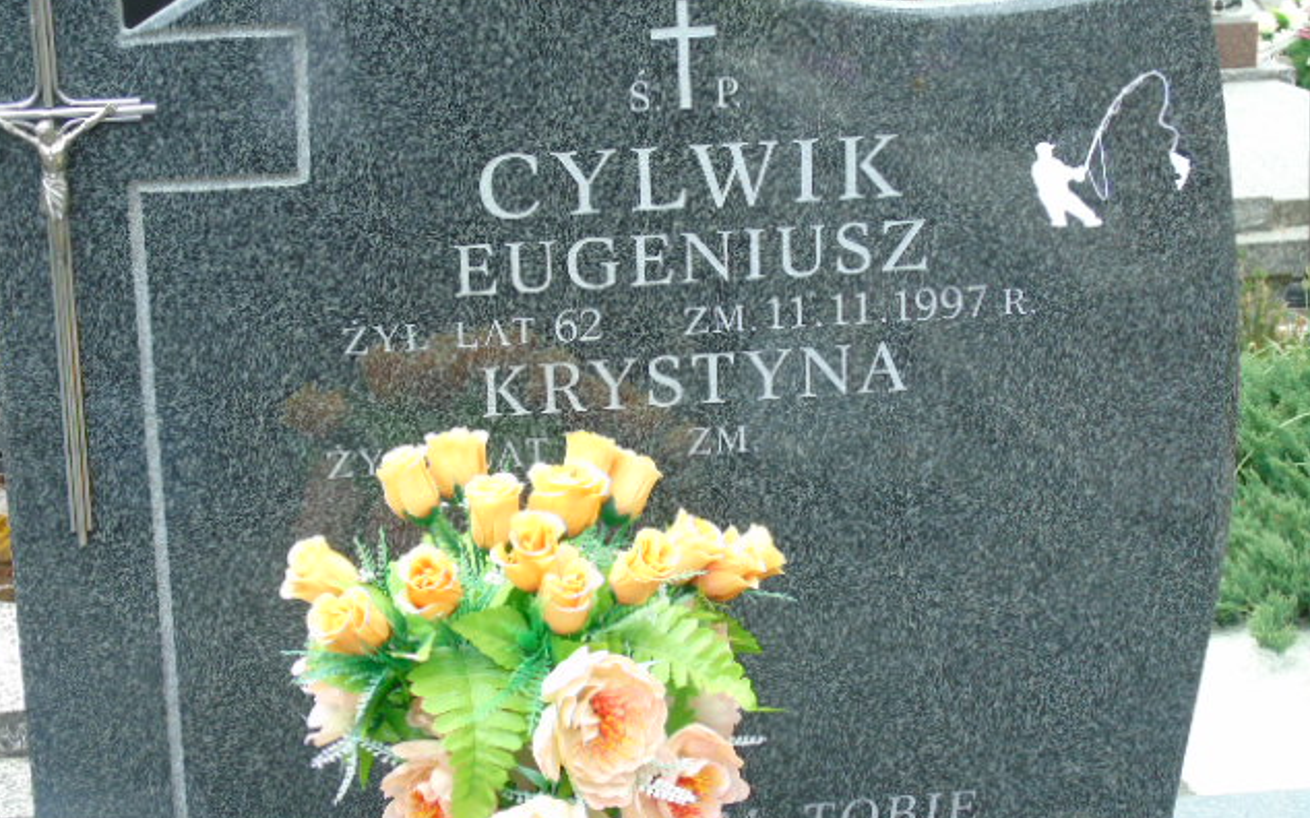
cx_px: 651
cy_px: 415
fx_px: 2713
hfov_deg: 27.1
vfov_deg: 17.2
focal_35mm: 76
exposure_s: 1/60
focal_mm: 13
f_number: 4.7
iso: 80
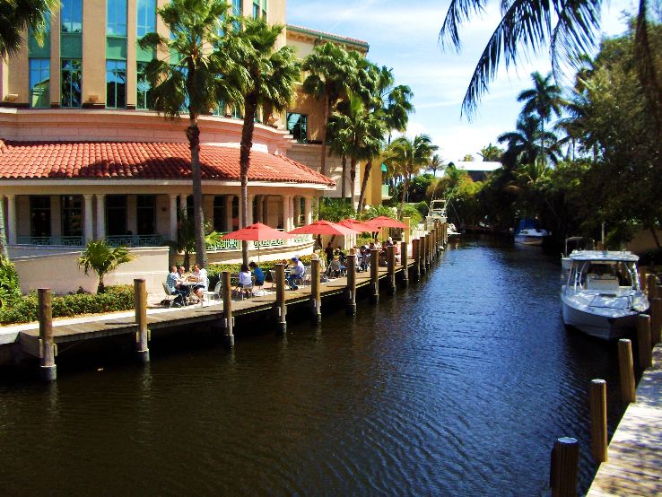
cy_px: 248
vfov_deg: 40.7
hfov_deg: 52.6
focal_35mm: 35
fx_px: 670
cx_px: 331
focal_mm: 5.8
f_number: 4.3
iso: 100
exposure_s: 1/806
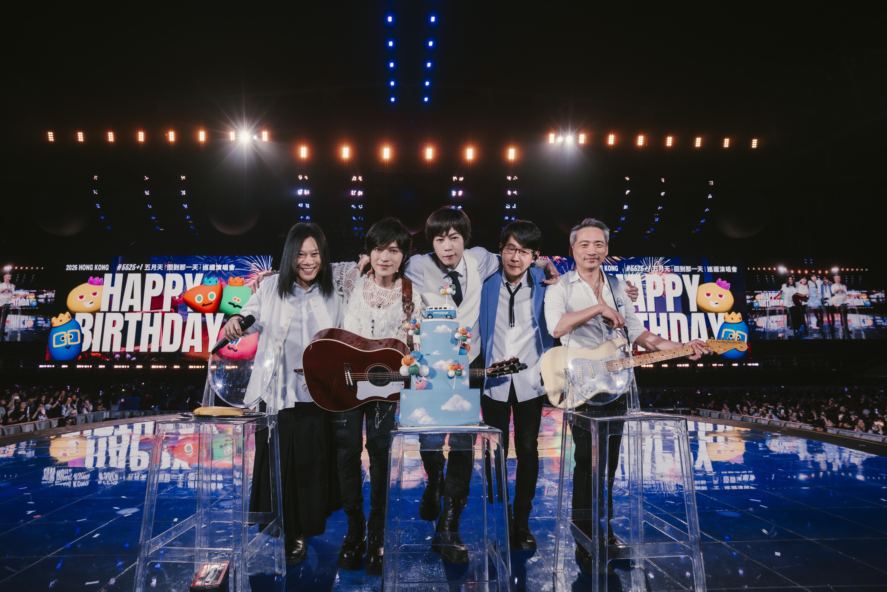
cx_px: 444
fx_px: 419
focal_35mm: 17
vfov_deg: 70.4
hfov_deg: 93.3
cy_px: 296
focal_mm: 17
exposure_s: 1/500
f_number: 4.5
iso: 800
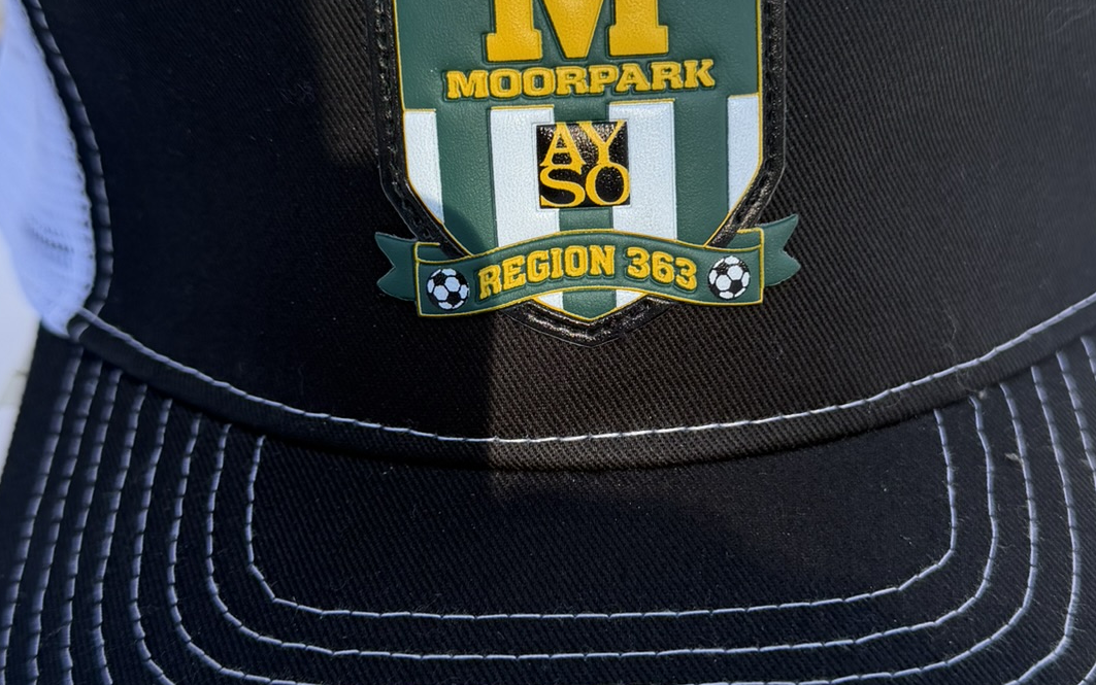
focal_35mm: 49
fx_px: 1464
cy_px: 367
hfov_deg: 41.0
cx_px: 587
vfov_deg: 26.4
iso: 100
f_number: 1.78
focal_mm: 6.76
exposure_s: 1/788
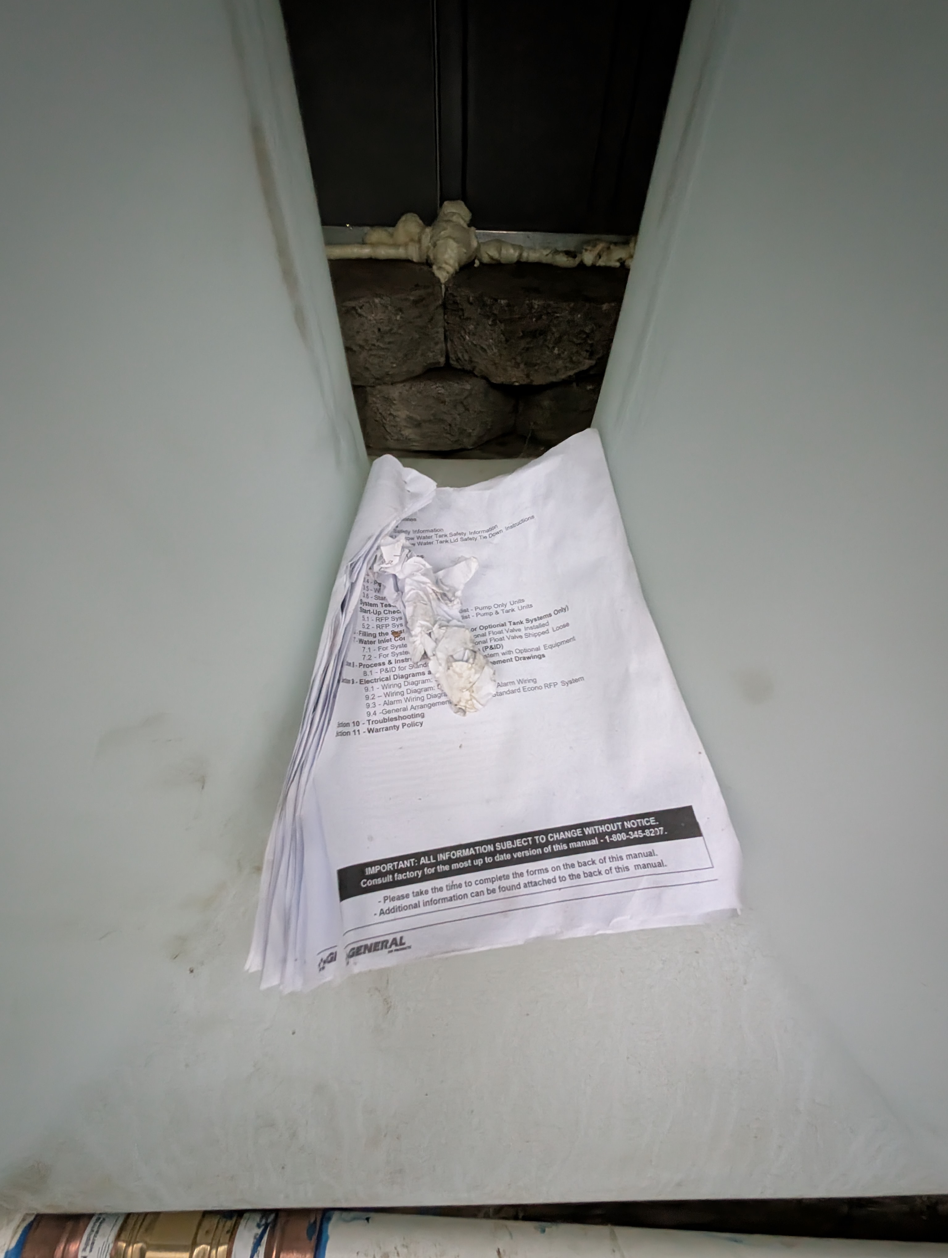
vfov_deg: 110.5
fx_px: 437
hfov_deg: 94.6
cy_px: 629
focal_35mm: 12
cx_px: 474
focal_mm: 2.23
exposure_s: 1/23.8
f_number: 1.95
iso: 4164
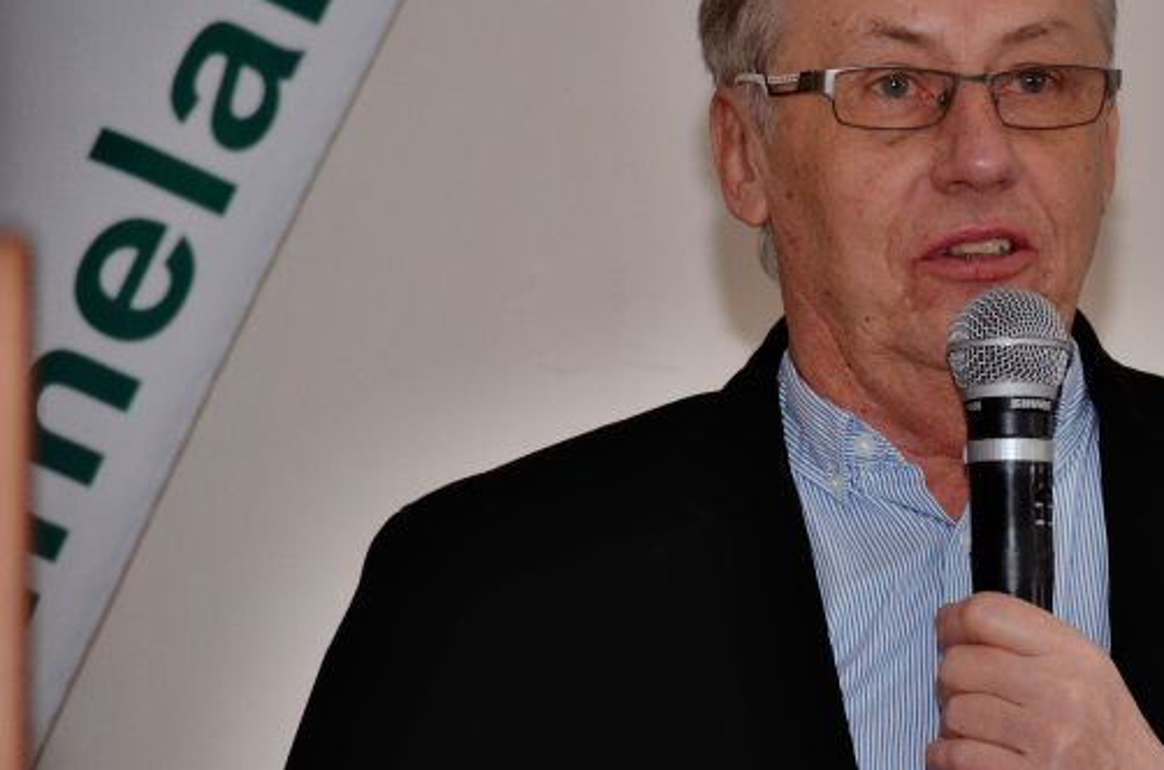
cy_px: 411
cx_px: 1150
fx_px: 9869
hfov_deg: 6.7
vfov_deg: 4.5
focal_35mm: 306
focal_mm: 100
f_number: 4.5
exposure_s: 1/60
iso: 1600
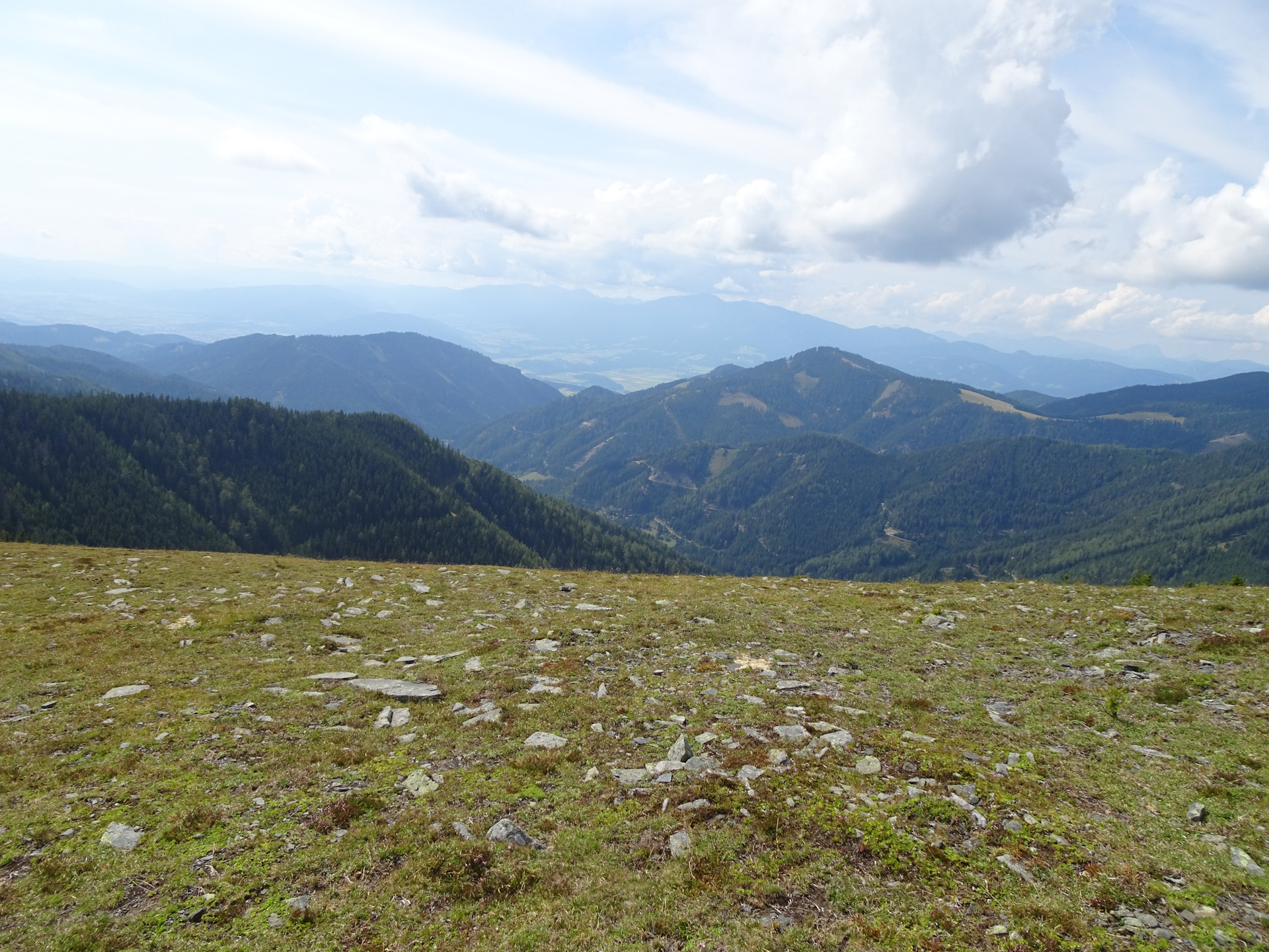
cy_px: 476
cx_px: 634
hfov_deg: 71.6
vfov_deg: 56.8
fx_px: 880
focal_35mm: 24
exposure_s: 1/1000
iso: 80
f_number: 3.5
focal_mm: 4.1
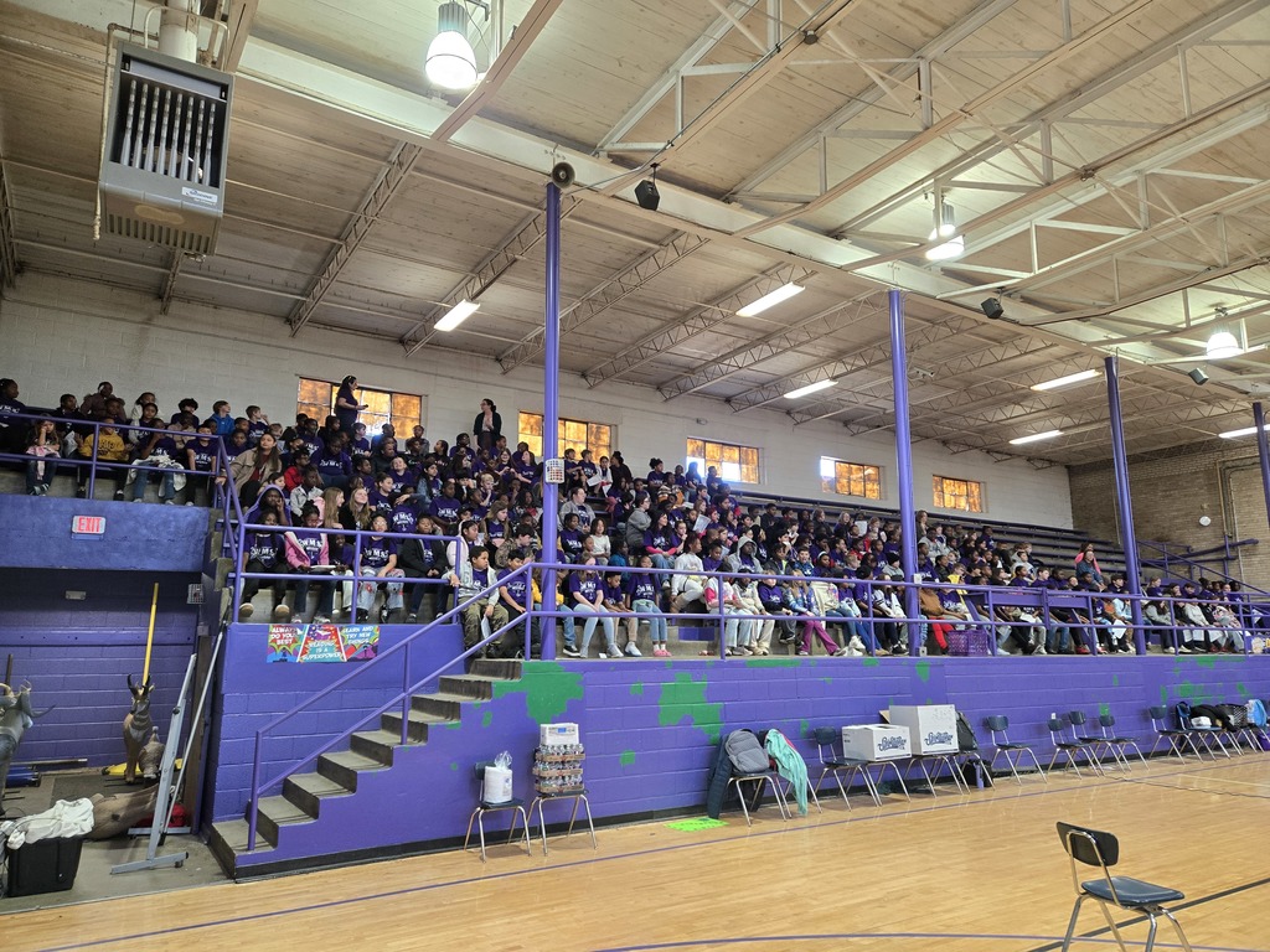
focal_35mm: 23
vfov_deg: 58.9
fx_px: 844
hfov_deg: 73.9
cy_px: 476
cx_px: 635
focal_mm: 5.4
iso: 250
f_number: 1.8
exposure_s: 1/120
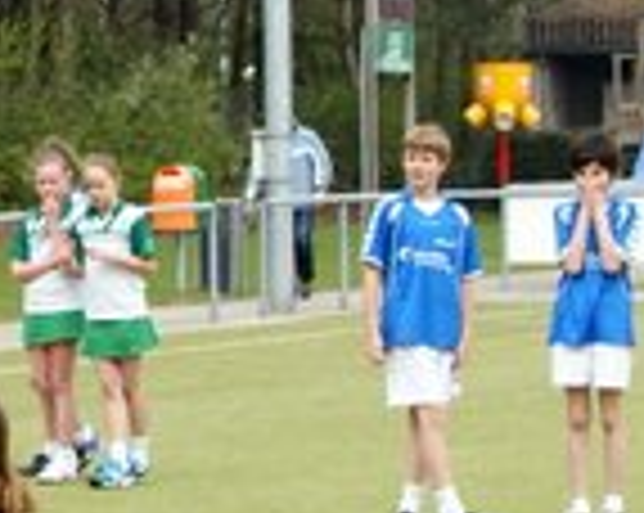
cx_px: -486
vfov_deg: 5.0
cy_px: 200
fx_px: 5862
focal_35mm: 308
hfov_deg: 6.2
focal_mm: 26
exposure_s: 1/320
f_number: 5.6
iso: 200
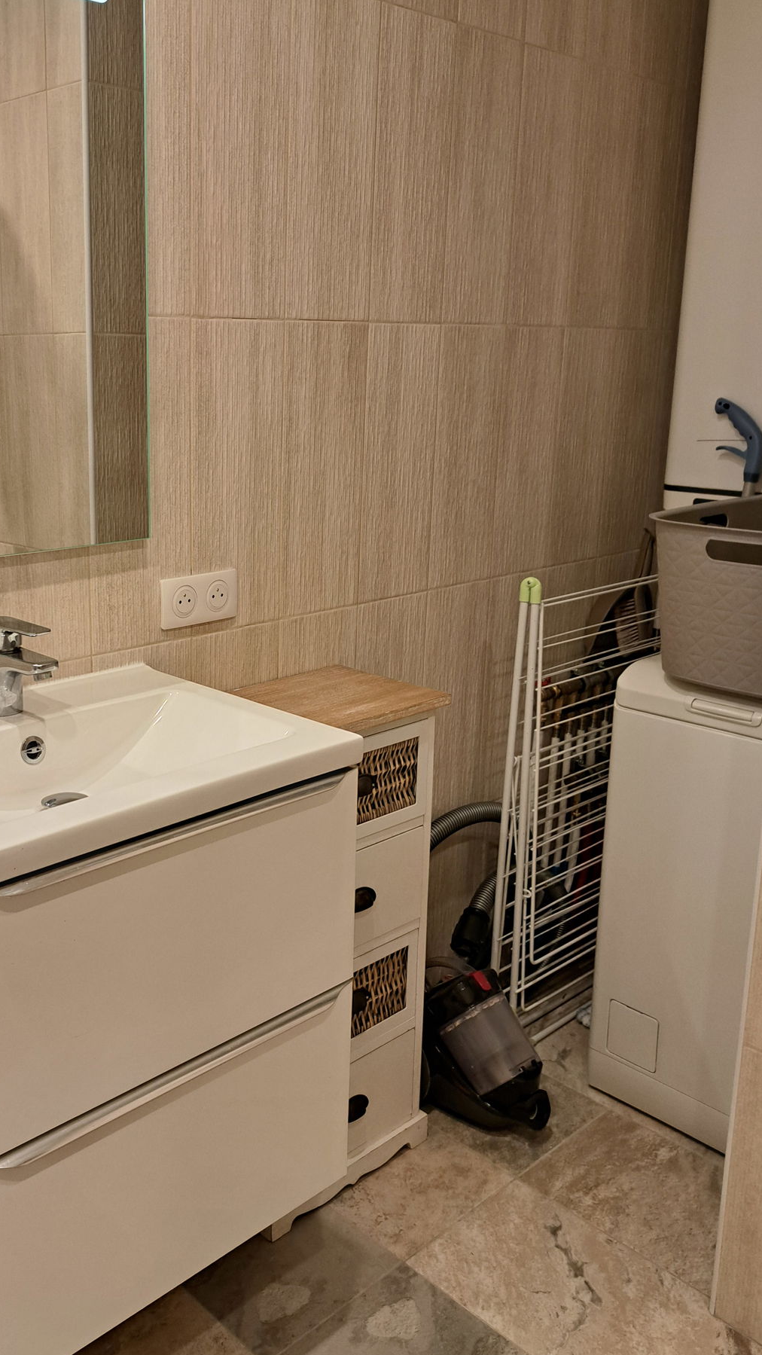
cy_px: 633
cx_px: 198
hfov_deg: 36.9
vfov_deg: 62.6
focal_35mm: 31
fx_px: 1113
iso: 160
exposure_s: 1/50
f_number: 1.8
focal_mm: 5.23
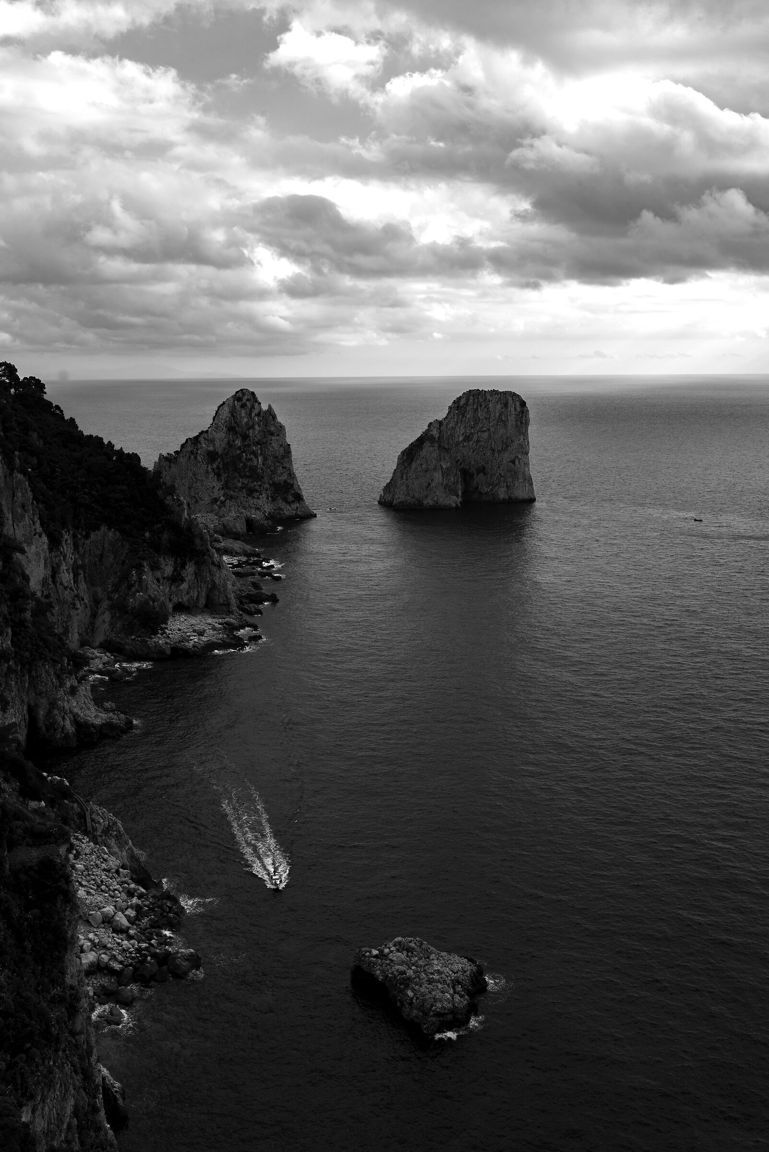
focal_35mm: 35
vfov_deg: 54.4
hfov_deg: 37.9
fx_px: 1120
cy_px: 576
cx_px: 384
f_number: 16
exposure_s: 1/200
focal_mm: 35
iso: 100
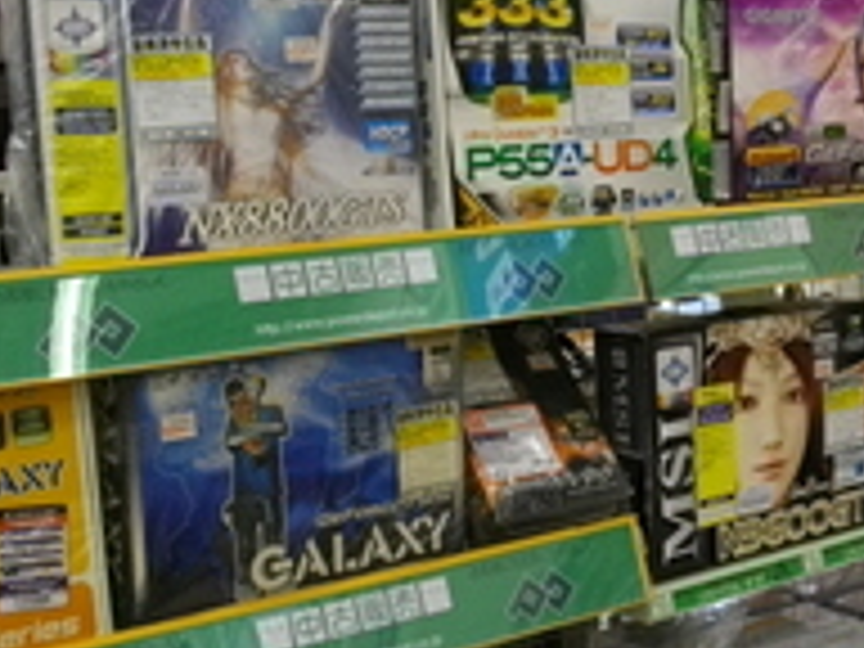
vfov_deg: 24.4
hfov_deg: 32.1
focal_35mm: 60
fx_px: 1498
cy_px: 369
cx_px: 495
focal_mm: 5.7
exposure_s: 1/60
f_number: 2.9
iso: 200
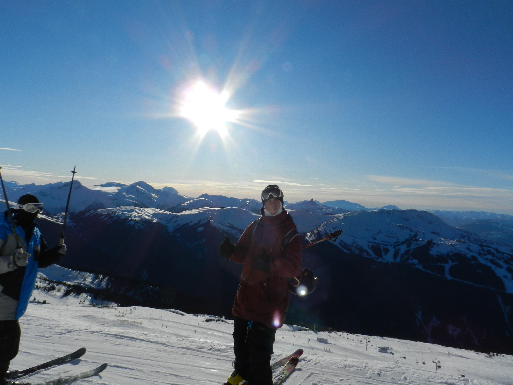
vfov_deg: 58.9
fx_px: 341
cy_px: 192
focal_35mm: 23
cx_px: 256
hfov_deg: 73.9
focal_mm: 4
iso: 160
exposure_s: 1/1000
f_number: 8
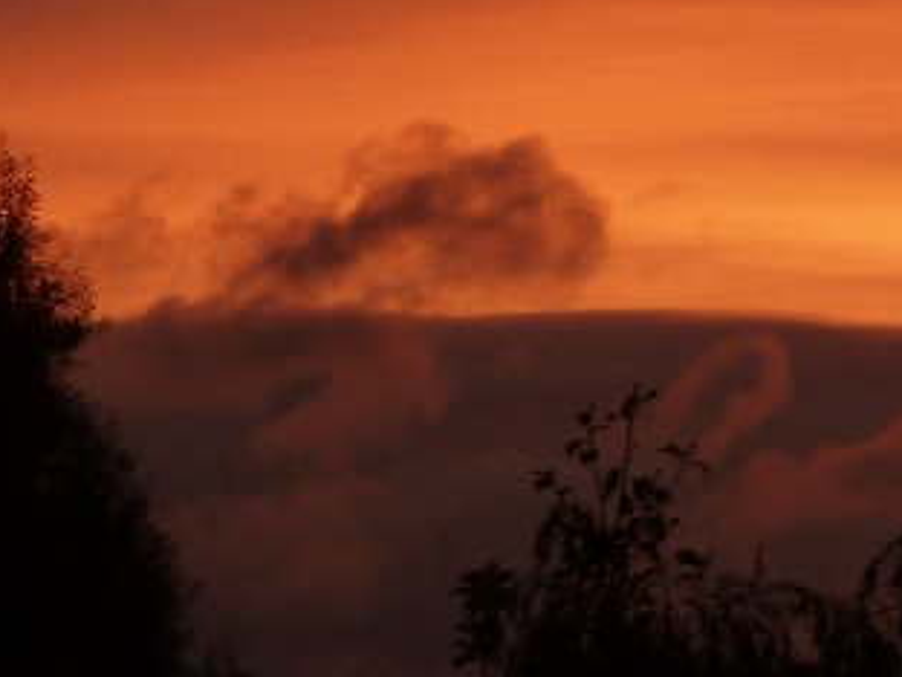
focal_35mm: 449
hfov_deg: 4.4
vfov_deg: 3.3
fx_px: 11700
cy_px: 78
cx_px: 1373
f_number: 4.5
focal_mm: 22.5
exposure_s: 1/80
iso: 125
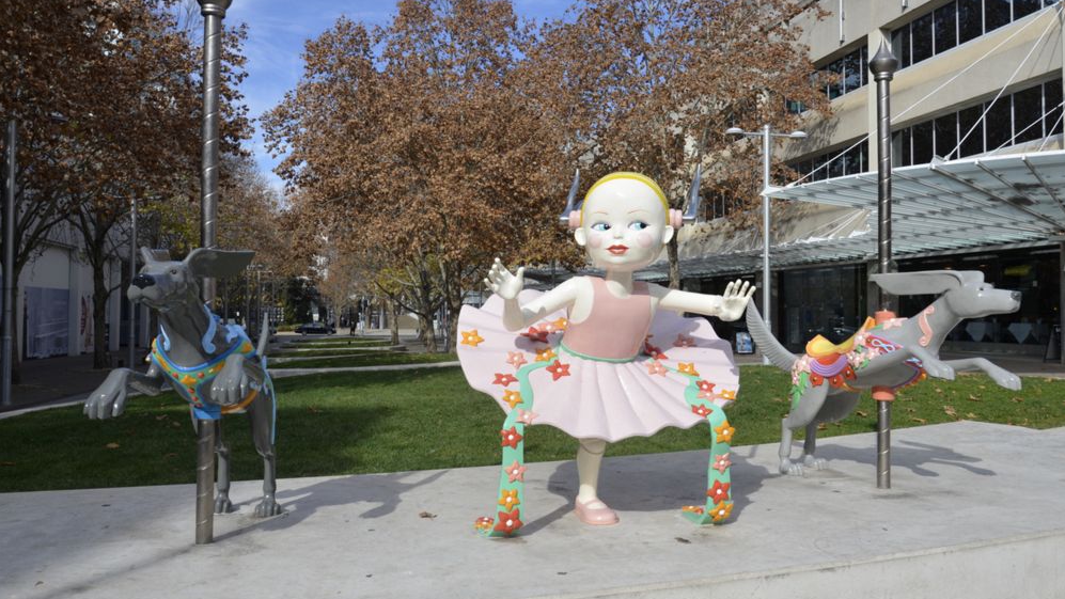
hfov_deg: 66.1
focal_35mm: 29
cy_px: 269
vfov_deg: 40.1
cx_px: 546
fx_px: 819
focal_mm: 18
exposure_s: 1/250
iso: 110
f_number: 8
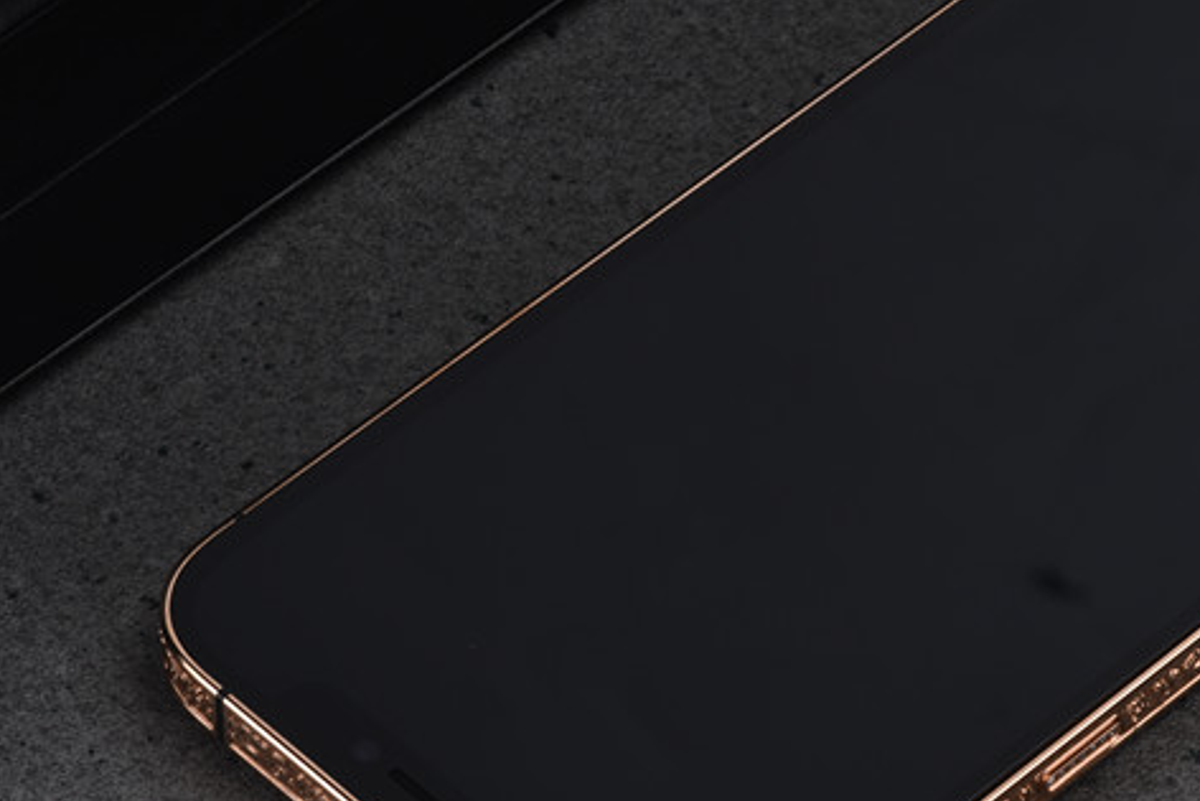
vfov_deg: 6.0
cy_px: 378
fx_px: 7602
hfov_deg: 9.0
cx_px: 974
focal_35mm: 228
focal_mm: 105
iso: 125
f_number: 32
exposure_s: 1/125
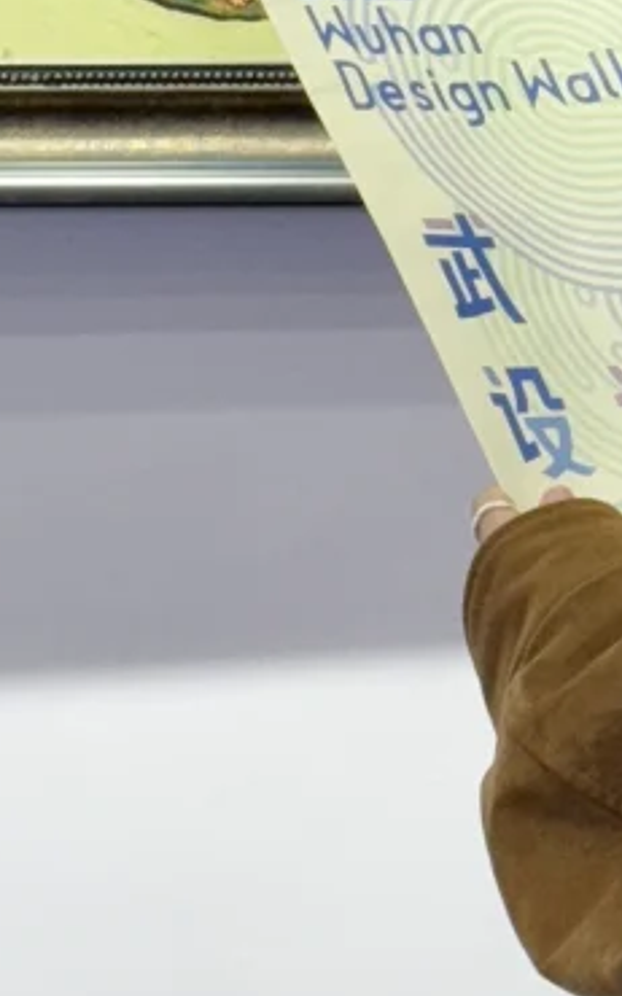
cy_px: -172
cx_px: 808
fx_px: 5374
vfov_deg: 10.4
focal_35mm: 198
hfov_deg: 6.6
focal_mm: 6.76
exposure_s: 1/100
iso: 50
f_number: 1.78
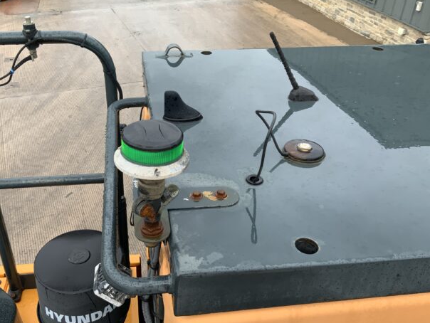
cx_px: 175
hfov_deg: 51.0
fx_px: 448
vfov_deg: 39.7
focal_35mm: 36
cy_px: 163
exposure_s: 1/200
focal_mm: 3
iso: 16
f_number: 1.8
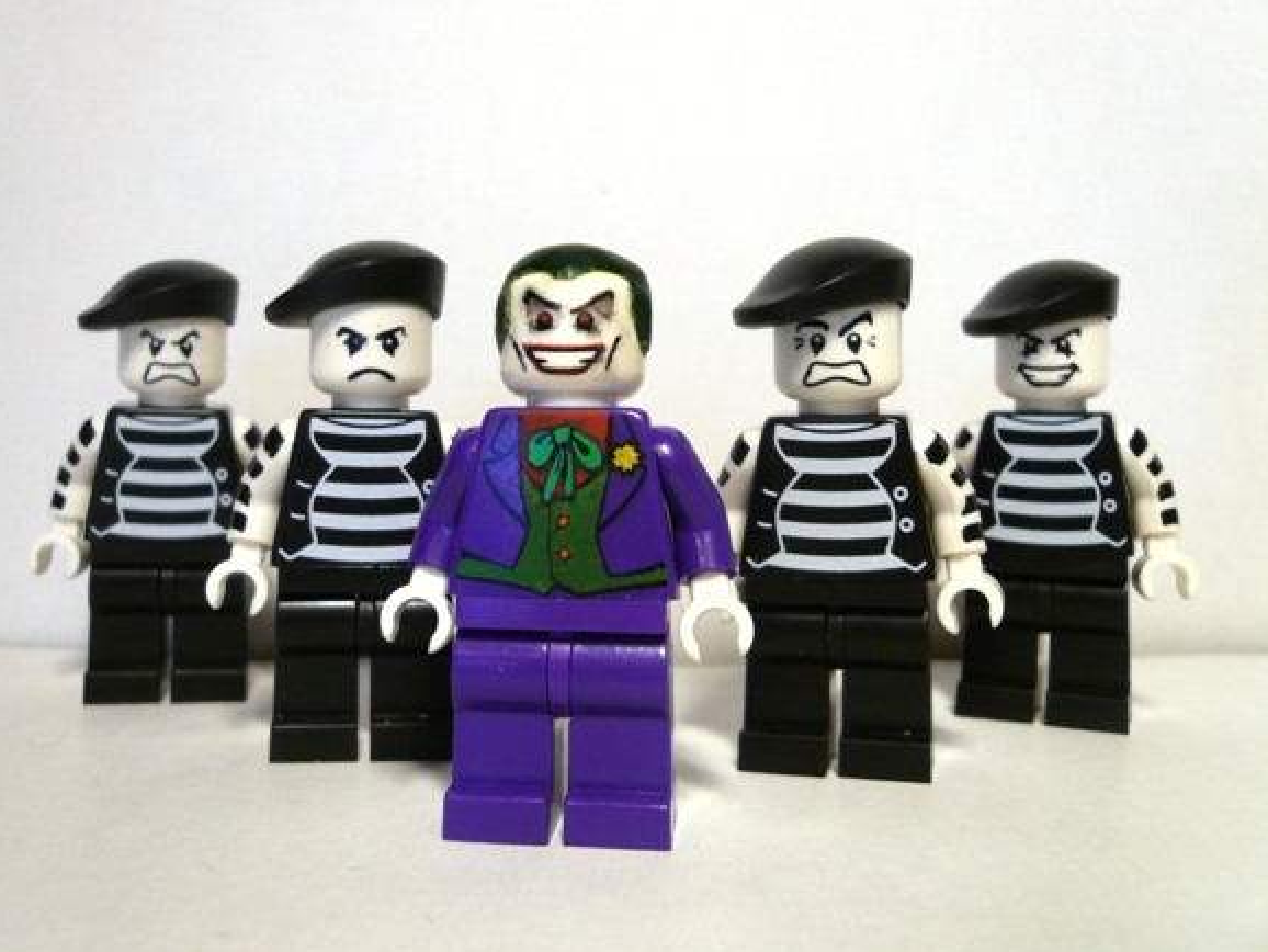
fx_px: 1136
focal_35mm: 31
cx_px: 588
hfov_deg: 58.3
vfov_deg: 45.5
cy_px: 489
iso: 100
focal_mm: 4.6
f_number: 2.8
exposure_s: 1/20
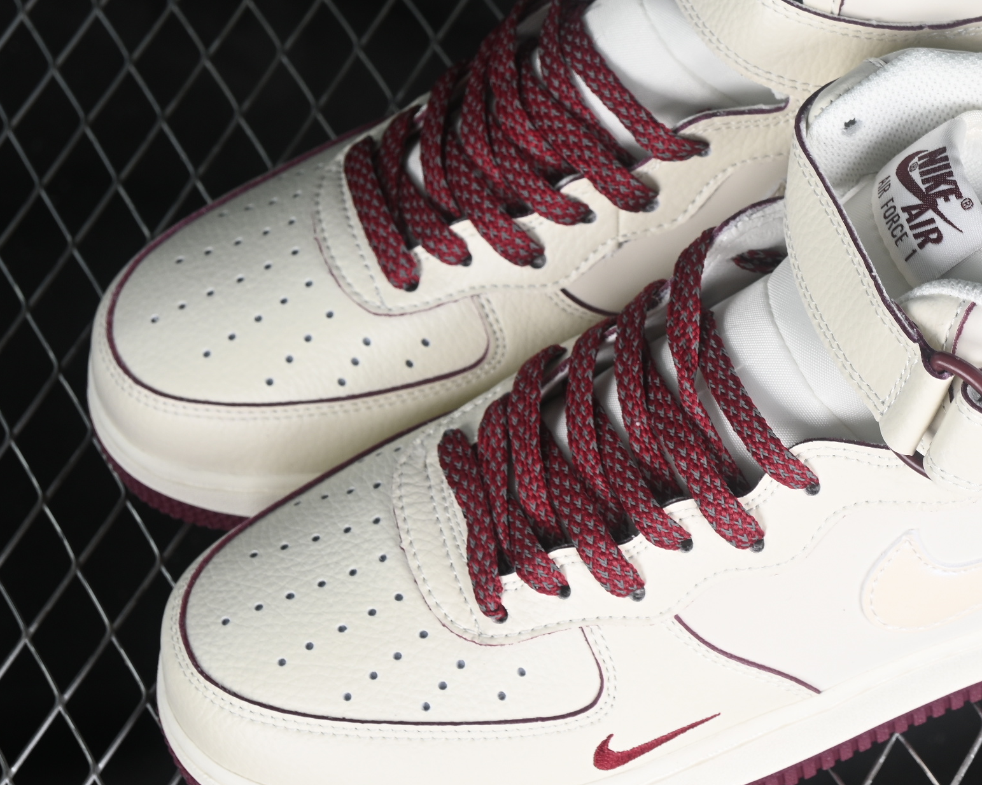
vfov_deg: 12.1
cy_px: 314
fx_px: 3691
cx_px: 694
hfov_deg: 15.1
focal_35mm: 127
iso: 160
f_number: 7.1
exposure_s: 1/80
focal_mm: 50
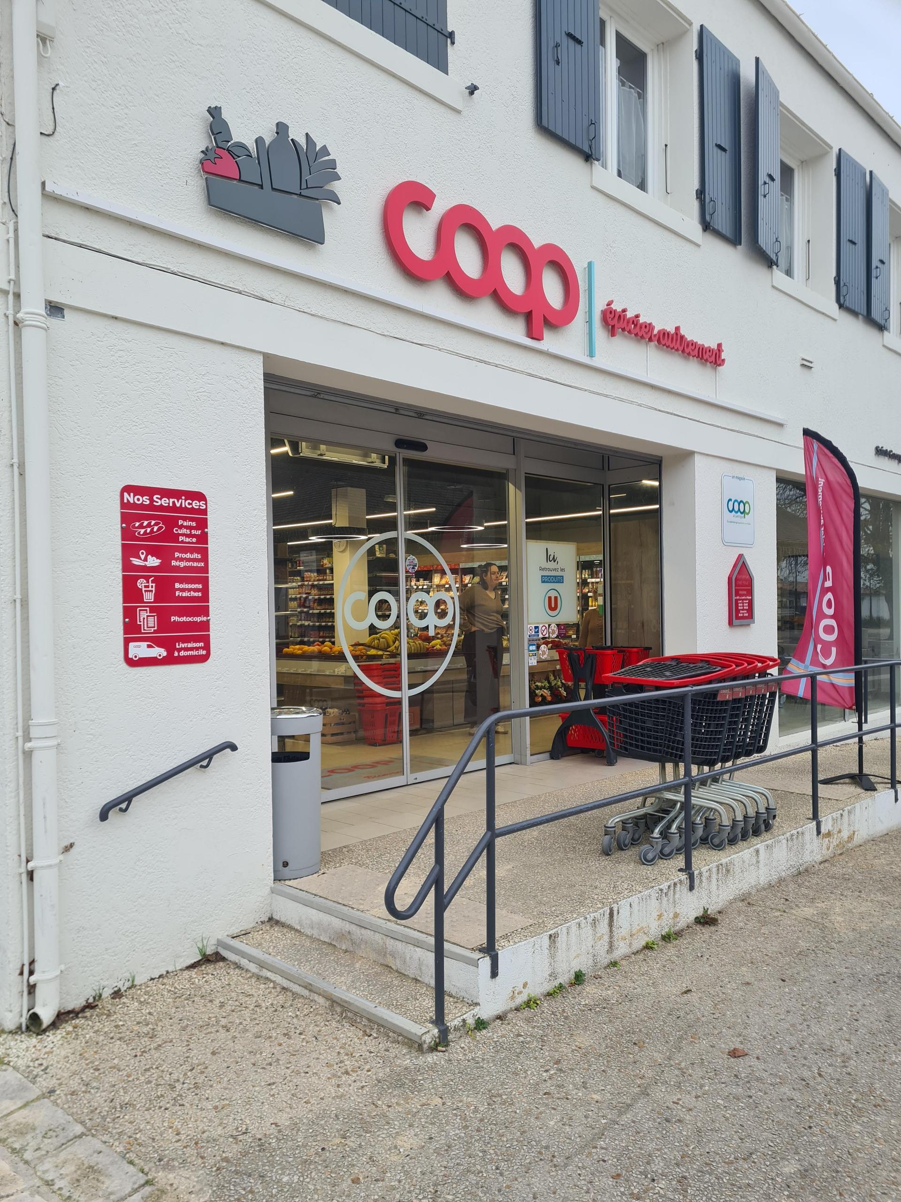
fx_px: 902
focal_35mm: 26
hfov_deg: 53.1
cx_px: 450
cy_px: 601
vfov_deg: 67.3
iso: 50
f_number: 1.8
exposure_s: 1/165
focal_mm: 5.4
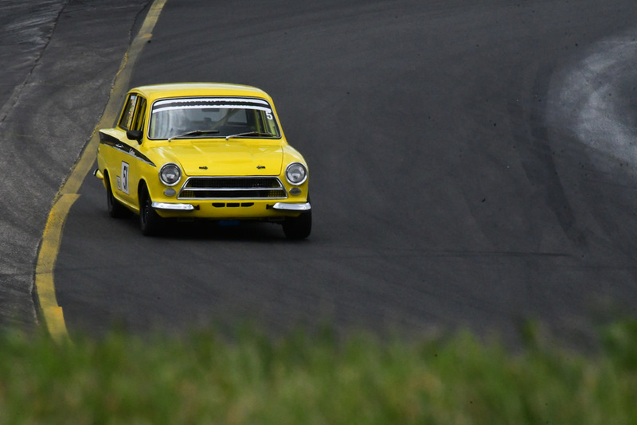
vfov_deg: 1.8
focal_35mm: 750
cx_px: 318
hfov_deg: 2.7
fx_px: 13275
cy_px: 212
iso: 5000
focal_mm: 500
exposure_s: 1/640
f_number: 32
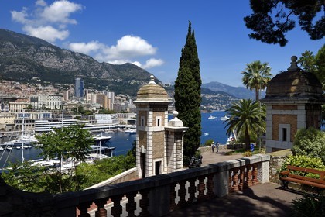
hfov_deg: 63.7
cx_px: 162
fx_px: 262
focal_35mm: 29
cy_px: 108
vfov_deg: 45.0
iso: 200
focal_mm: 29
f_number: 13
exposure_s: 1/320
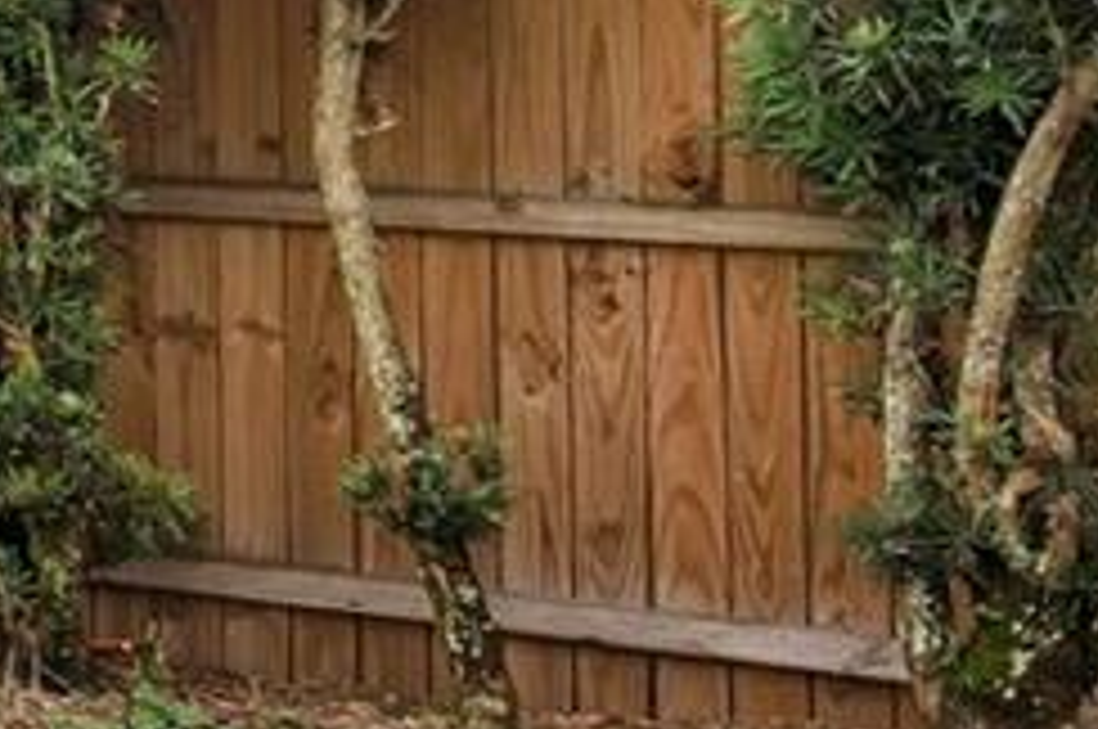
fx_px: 3198
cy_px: 9
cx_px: -2110
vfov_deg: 12.8
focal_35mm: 105
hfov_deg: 11.7
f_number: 8
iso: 100
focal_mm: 16
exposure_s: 1/80
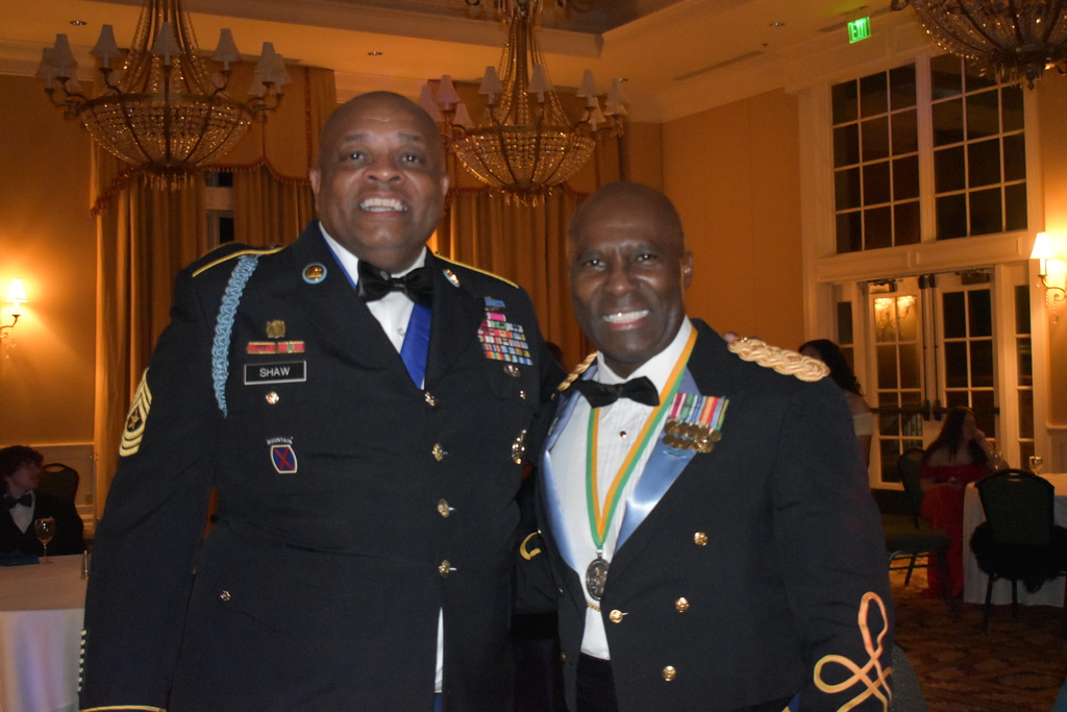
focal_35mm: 46
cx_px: 534
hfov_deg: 42.3
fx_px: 1378
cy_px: 356
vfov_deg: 29.0
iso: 6400
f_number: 4.2
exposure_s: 1/60
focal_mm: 31
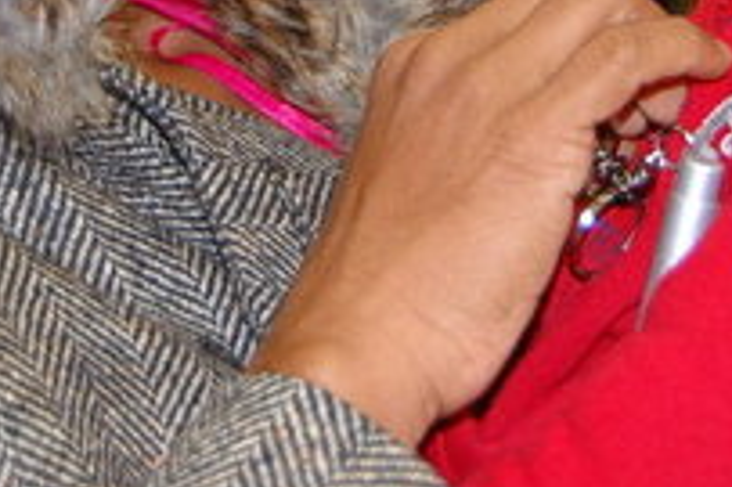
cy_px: -141
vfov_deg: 9.2
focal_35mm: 147
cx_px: 274
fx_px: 2978
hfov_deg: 14.0
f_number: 4.5
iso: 400
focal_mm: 31
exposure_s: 1/60
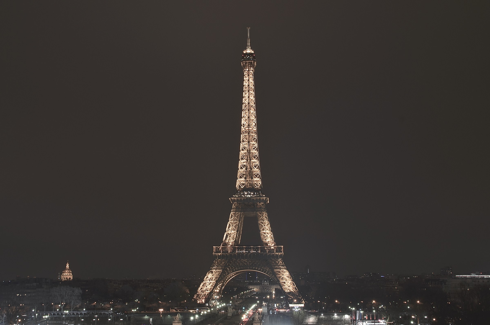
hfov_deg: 51.4
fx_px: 509
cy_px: 162
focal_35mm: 38
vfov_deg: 35.3
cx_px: 245
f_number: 9
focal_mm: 25
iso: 100
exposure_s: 1
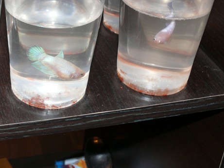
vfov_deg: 18.8
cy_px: -4
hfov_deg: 24.8
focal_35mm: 76
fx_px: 491
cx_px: 17
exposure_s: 1/30
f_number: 2.8
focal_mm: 7.4
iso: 100
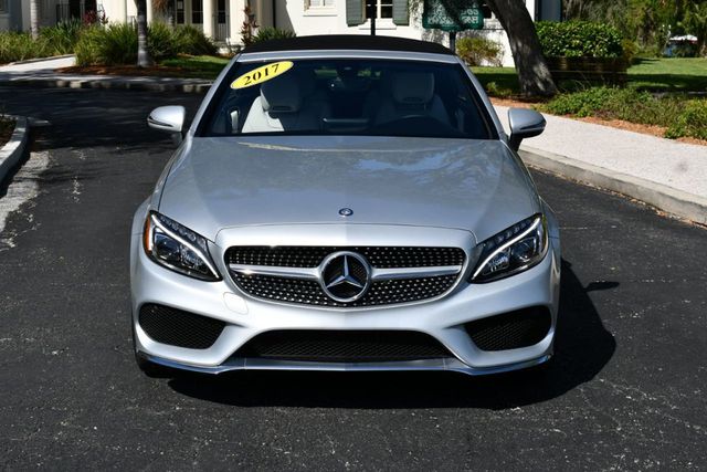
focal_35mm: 72
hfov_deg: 28.1
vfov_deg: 18.9
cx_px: 354
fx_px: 1414
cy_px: 236
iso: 100
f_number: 10
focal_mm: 36
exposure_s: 1/400
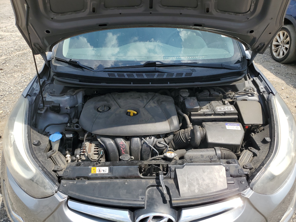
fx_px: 222
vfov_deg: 53.1
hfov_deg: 67.3
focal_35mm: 26
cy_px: 111
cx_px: 148
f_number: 1.5
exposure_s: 1/2000
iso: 50
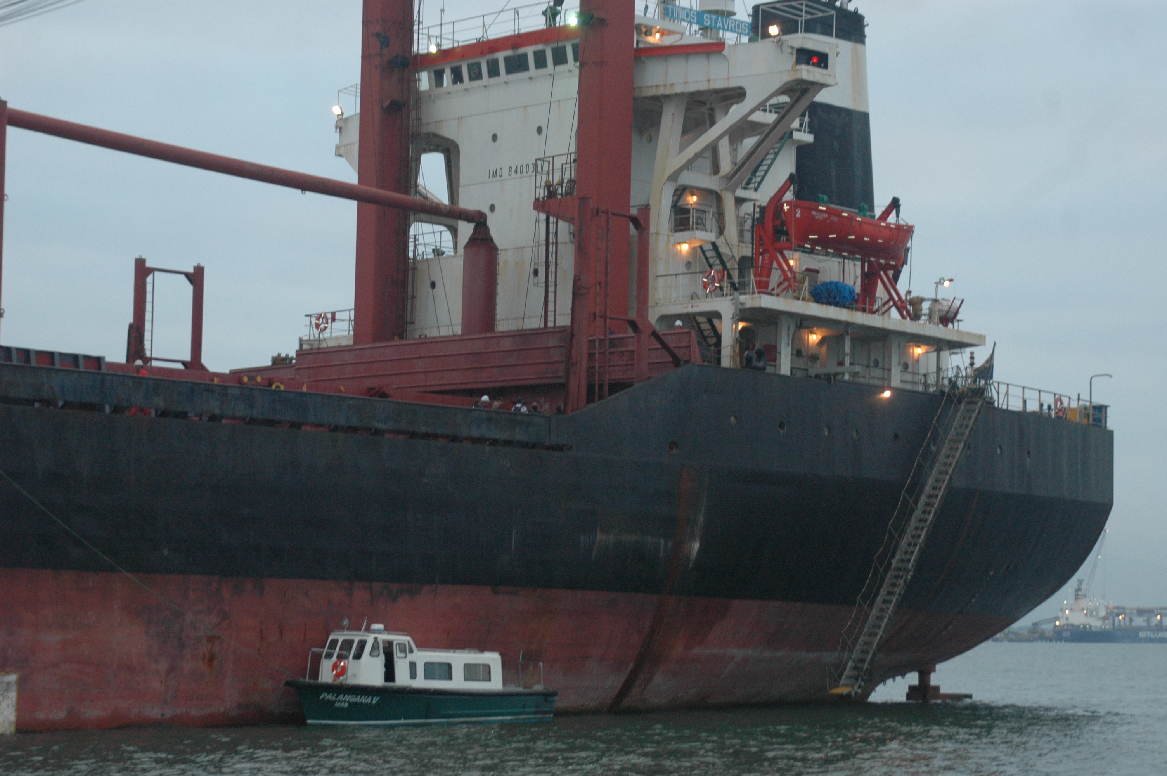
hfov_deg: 21.9
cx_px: 584
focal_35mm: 93
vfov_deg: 14.7
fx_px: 3012
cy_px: 388
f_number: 4.8
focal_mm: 62
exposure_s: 1/60
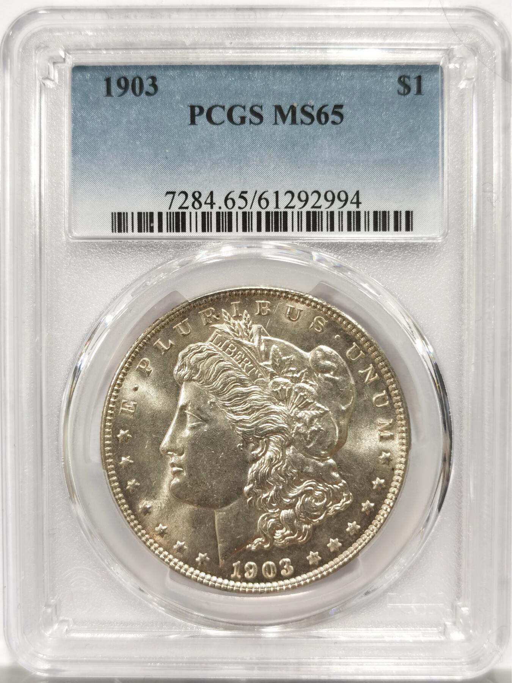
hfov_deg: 27.0
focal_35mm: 54
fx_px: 1065
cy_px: 342
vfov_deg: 35.5
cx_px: 256
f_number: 16
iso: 125
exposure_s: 1/100
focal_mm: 5.56
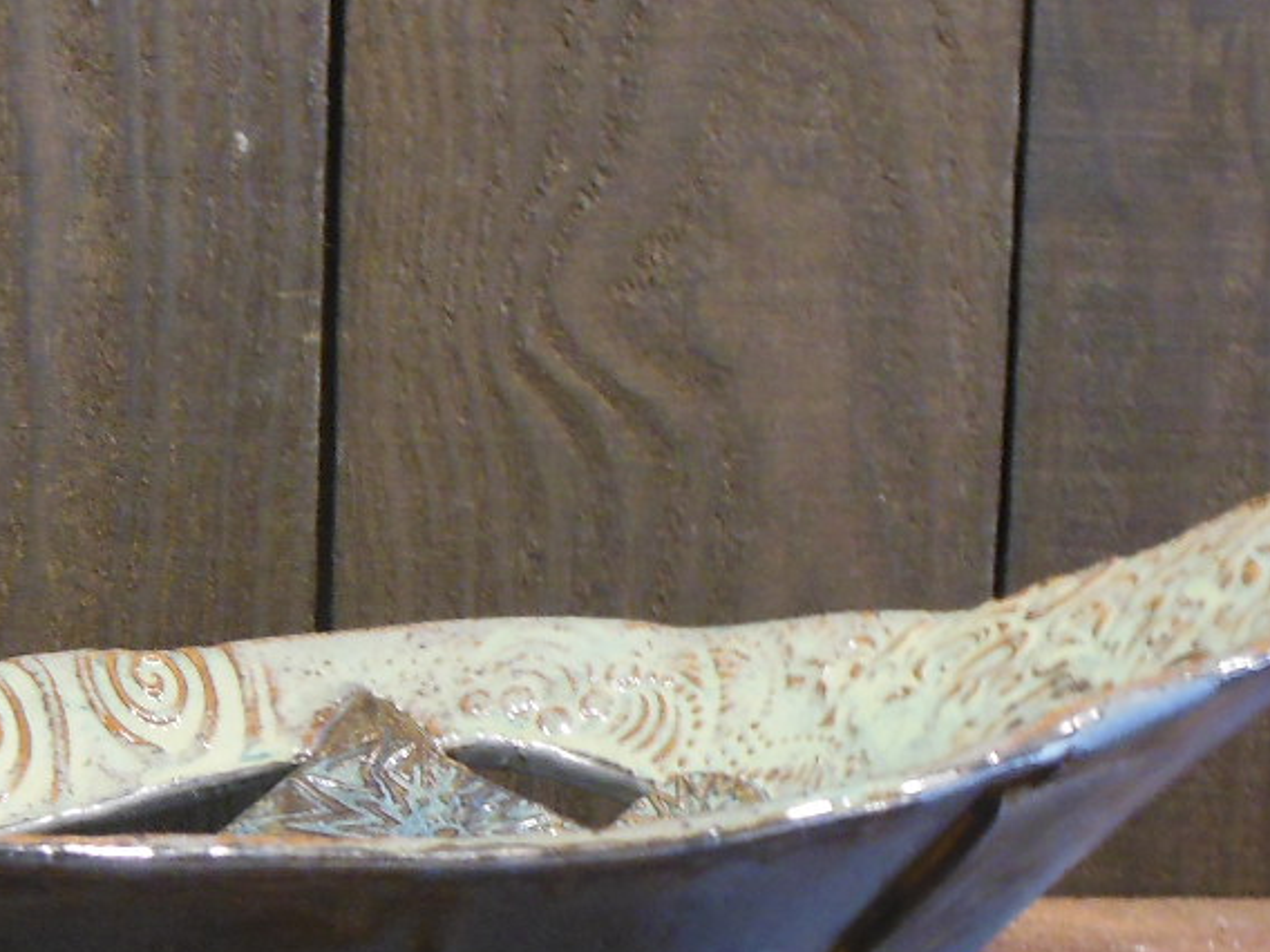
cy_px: 784
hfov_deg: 20.5
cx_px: 27
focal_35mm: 93
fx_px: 3412
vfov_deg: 15.8
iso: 400
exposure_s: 1/6
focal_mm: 6
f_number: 3.5
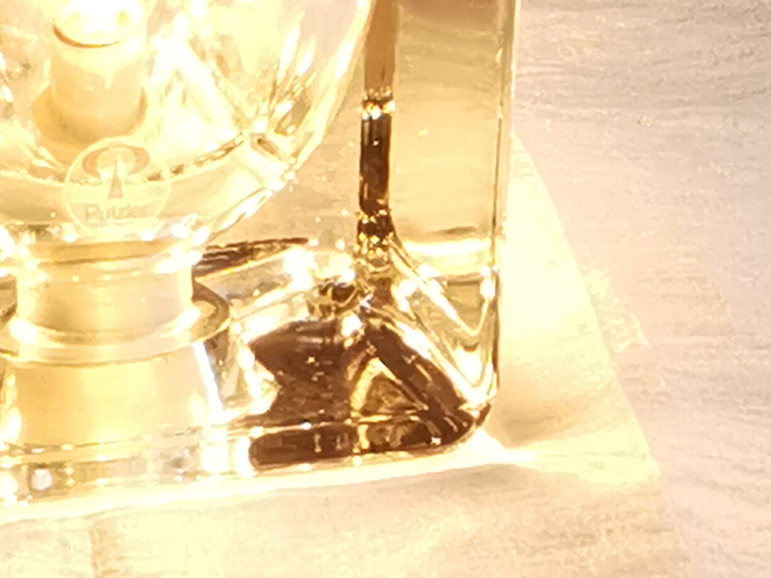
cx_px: 34
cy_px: -173
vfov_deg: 9.4
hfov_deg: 12.6
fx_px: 3452
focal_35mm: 155
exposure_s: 1/100
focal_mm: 2.26
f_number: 2.2
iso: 50
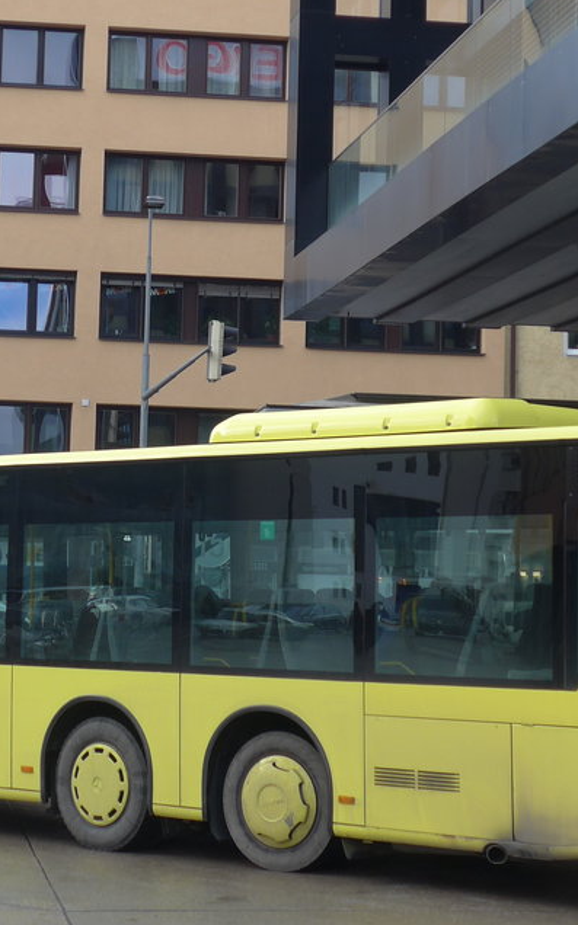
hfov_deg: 14.8
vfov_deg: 23.5
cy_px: 371
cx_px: 172
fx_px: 2220
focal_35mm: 88
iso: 80
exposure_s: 1/320
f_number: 2.8
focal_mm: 9
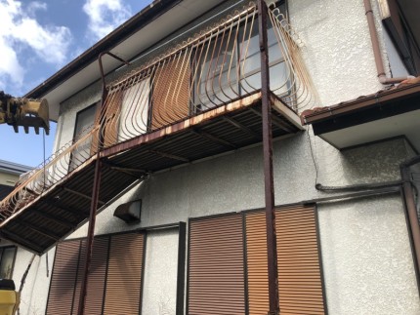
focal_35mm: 28
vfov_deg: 49.8
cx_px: 210
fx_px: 340
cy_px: 158
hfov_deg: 63.4
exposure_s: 1/813
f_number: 1.8
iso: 20
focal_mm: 3.99
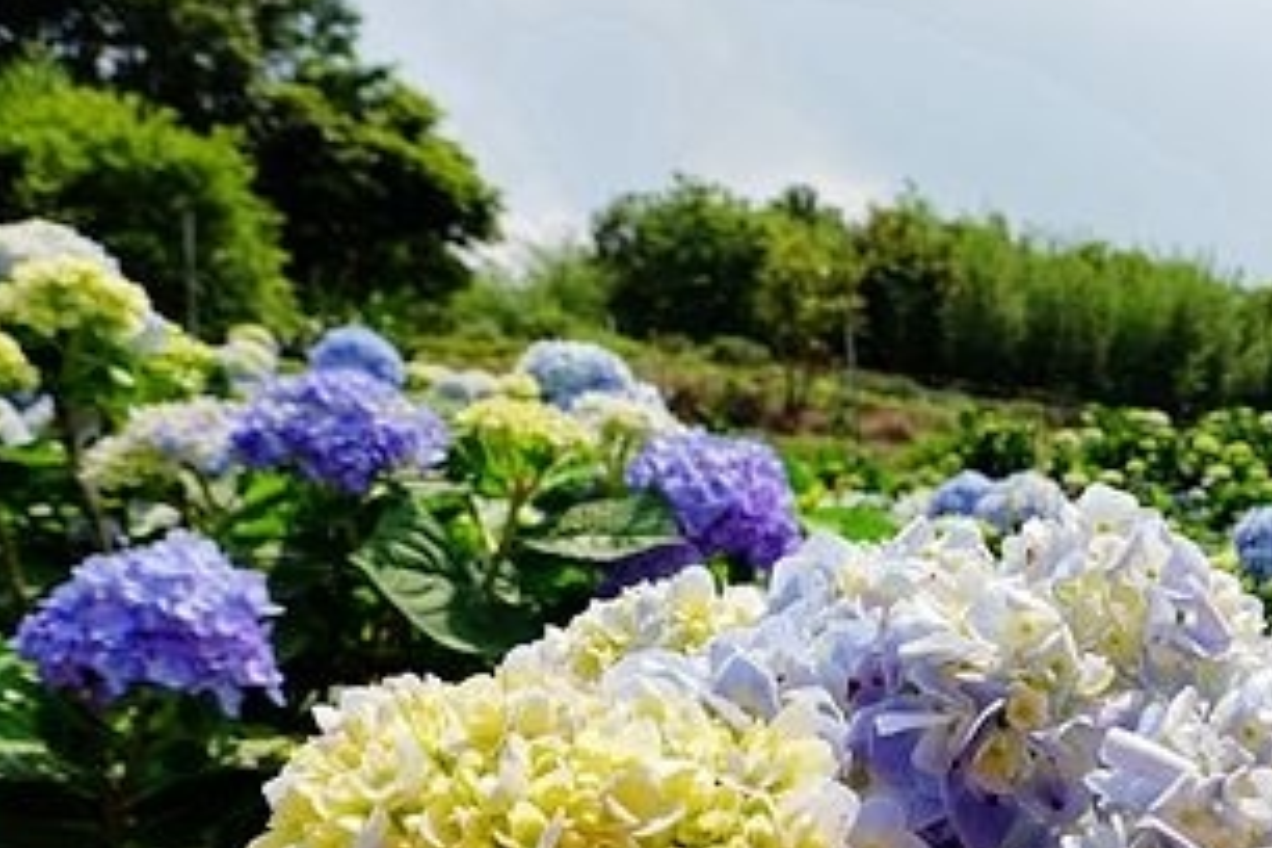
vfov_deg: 25.4
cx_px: 1181
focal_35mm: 51
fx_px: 1802
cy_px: 809
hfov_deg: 36.1
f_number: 5.6
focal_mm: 9
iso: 125
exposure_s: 1/640
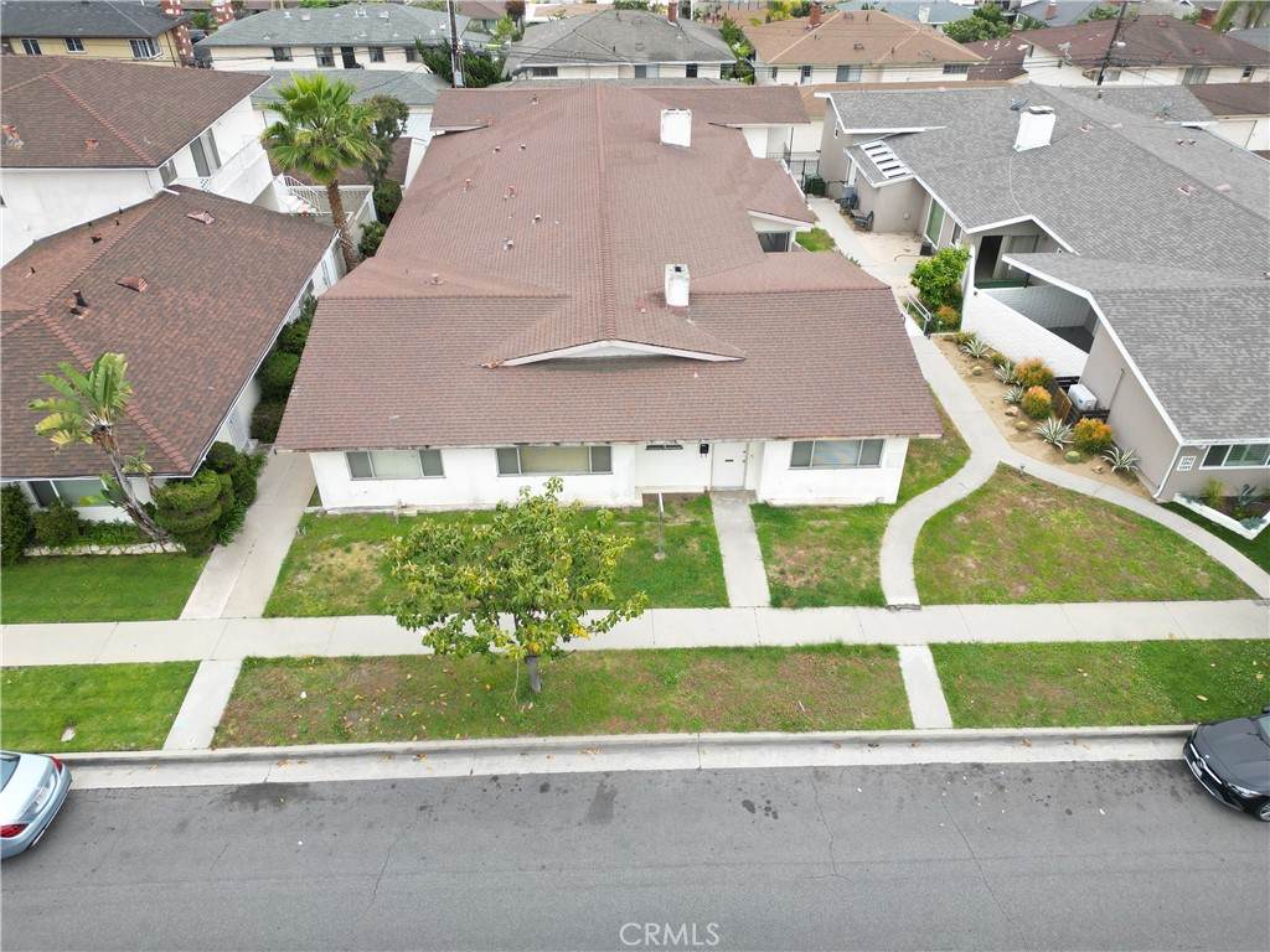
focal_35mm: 24
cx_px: 635
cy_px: 476
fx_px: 881
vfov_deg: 56.8
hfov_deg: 71.6
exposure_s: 1/500
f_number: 1.7
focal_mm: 6.72
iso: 100
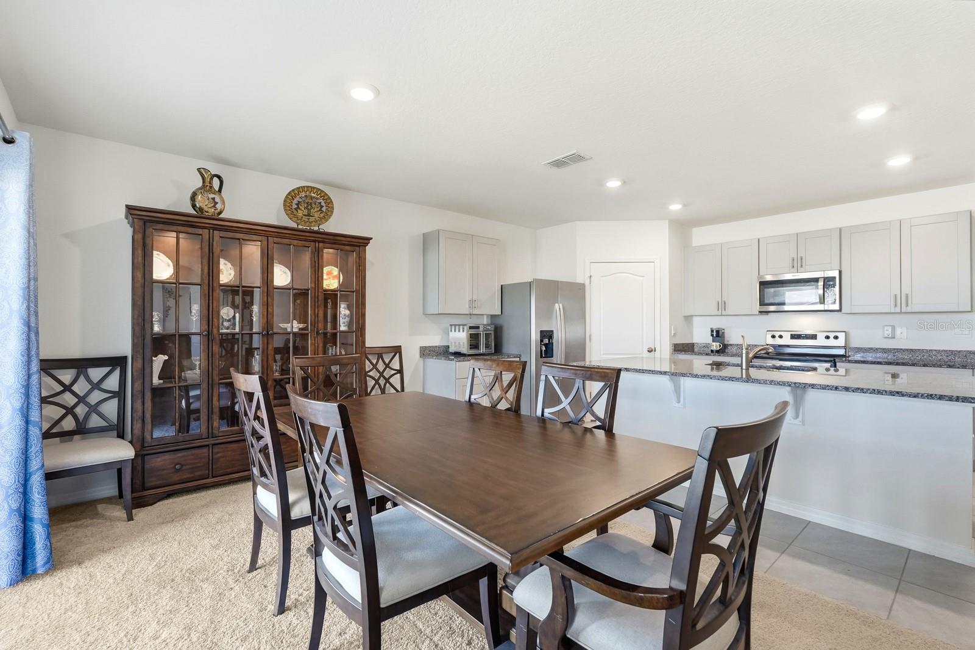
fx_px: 433
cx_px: 488
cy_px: 325
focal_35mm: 16
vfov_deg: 73.7
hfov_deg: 96.7
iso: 3200
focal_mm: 16
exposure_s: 1/1000
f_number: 8
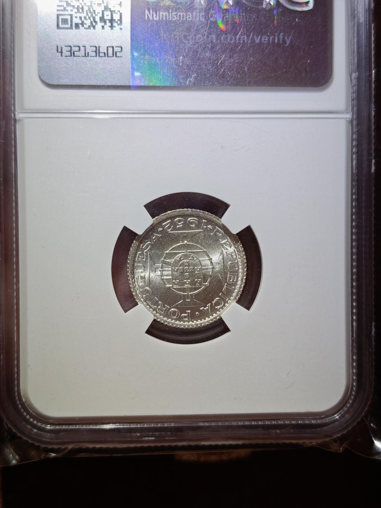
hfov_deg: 29.1
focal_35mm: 50
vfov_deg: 38.2
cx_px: 190
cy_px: 254
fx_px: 734
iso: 50
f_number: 1.63
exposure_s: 1/100
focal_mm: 5.85
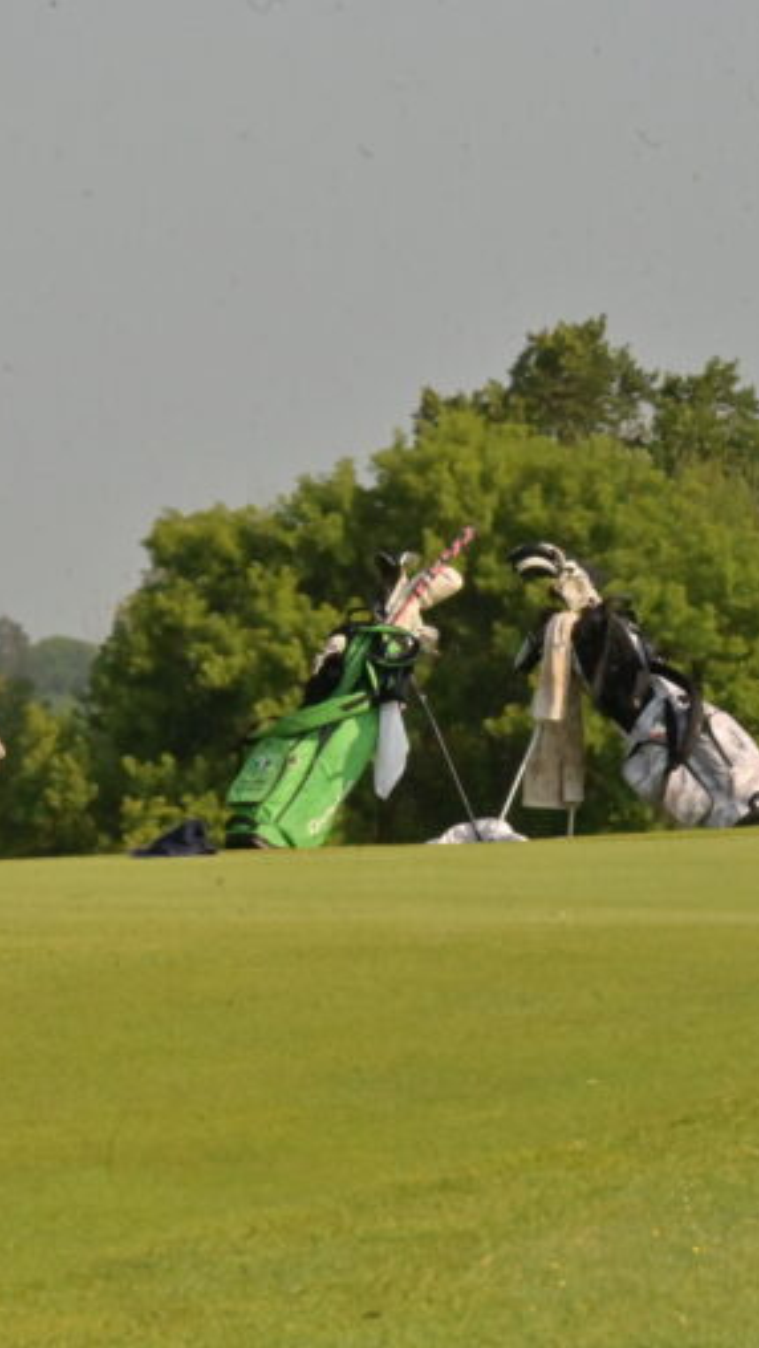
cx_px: -157
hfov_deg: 4.5
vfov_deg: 8.0
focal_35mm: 269
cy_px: 673
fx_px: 9618
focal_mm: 170
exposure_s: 1/4000
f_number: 22
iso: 4000
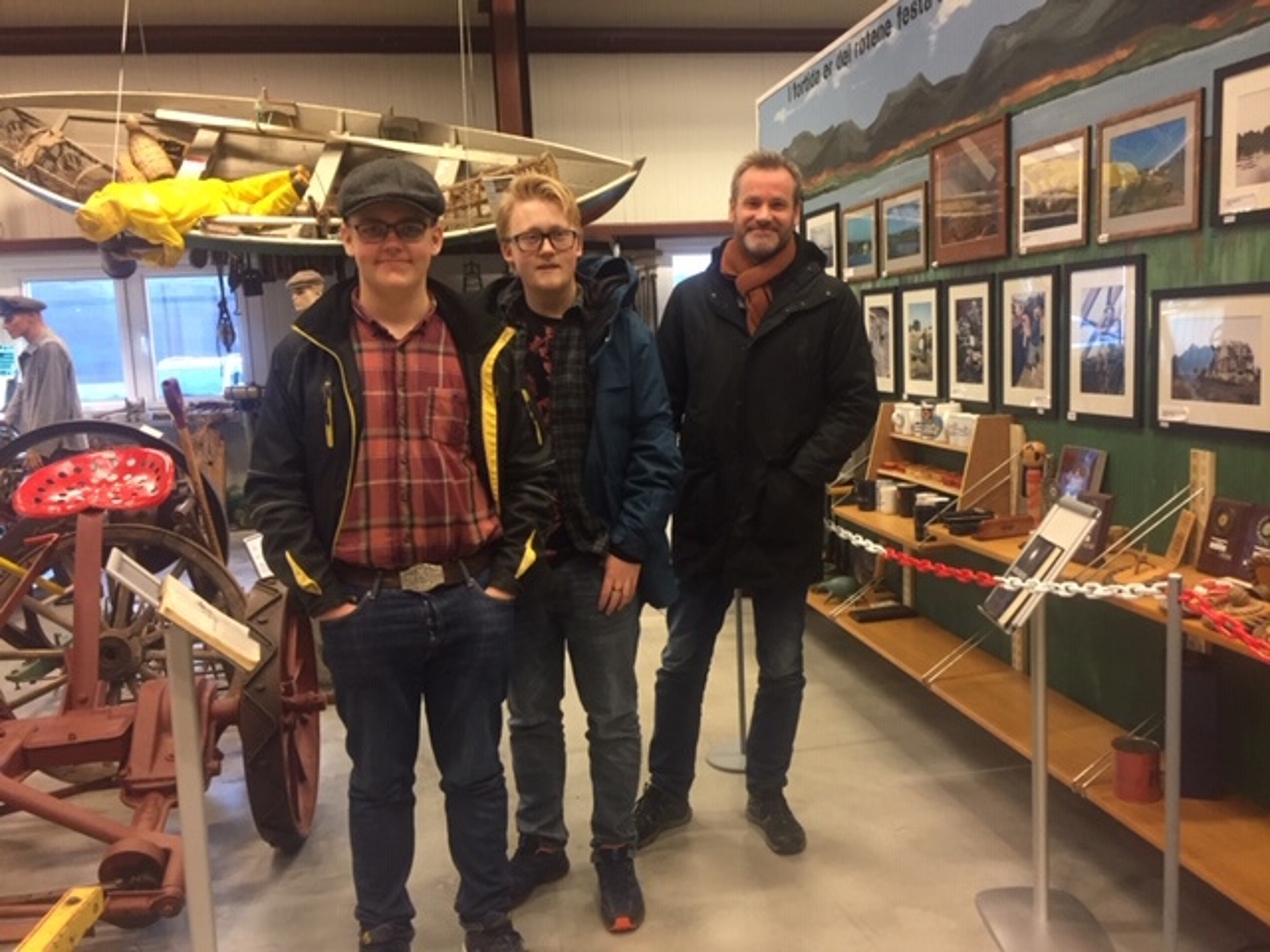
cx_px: 635
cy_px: 476
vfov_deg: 48.2
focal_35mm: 29
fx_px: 1064
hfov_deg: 61.7
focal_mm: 4.15
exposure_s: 1/33
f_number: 2.2
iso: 250
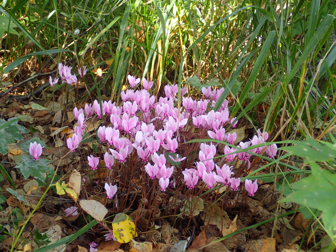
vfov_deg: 29.7
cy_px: 126
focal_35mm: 49
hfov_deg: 38.9
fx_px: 476
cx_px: 168
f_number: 3.2
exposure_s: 1/60
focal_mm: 8.99
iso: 200
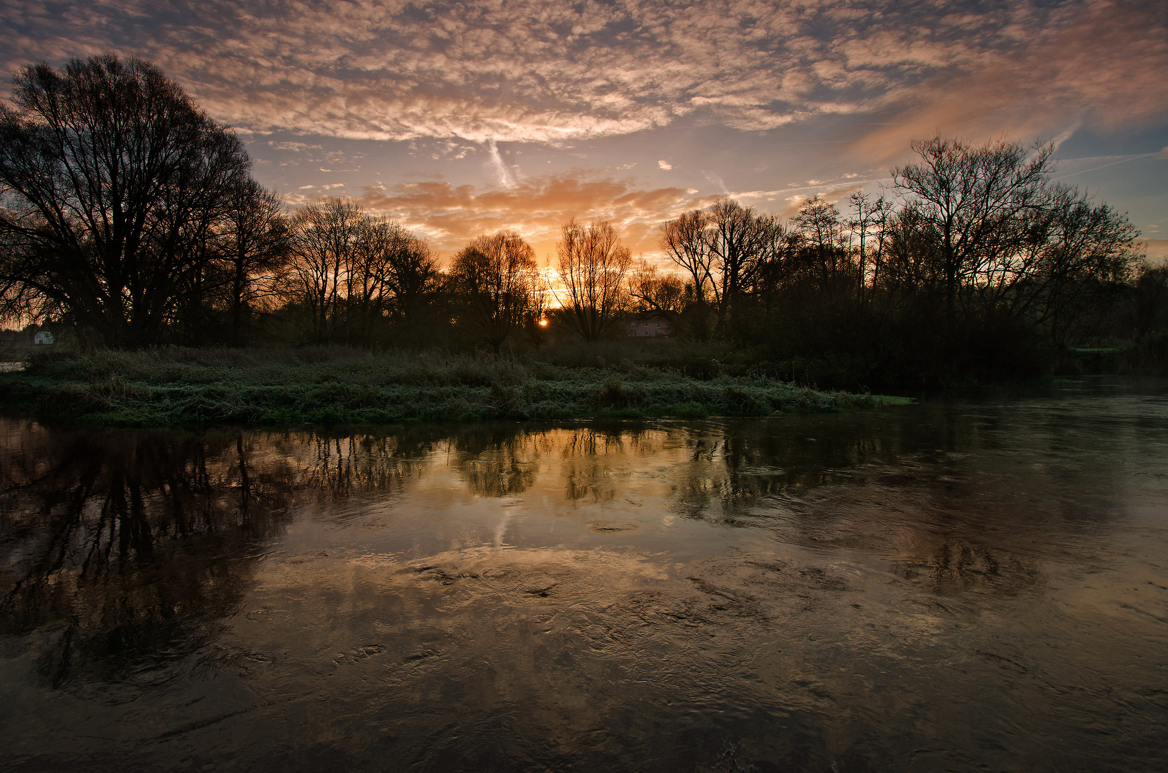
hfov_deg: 92.9
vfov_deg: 69.9
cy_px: 342
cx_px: 511
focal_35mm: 17
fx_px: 550
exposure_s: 1/60
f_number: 8
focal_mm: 10
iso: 125
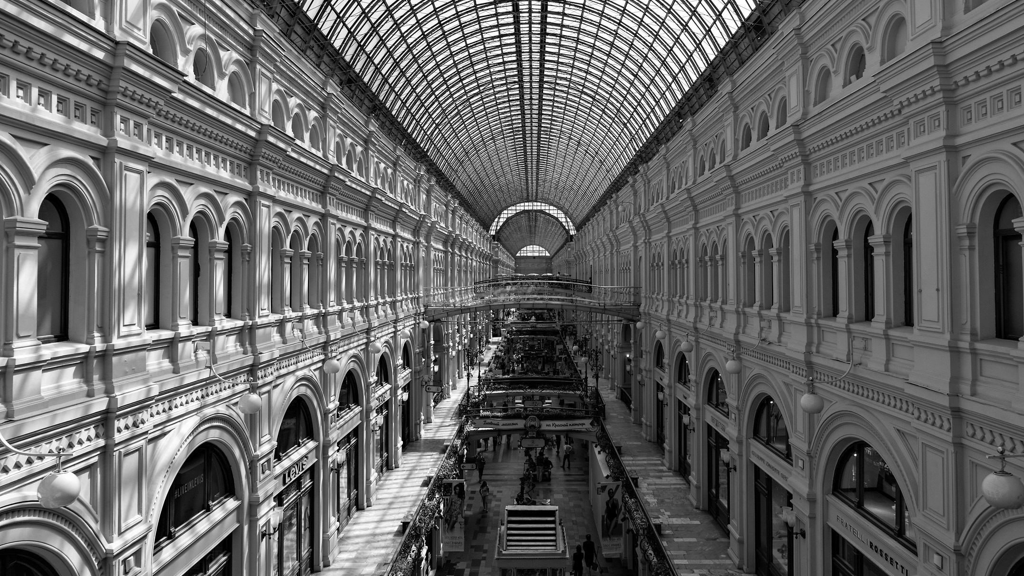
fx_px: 760
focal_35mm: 28
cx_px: 532
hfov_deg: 67.9
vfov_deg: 41.4
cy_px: 259
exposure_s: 1/250
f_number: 6.3
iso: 100
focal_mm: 24
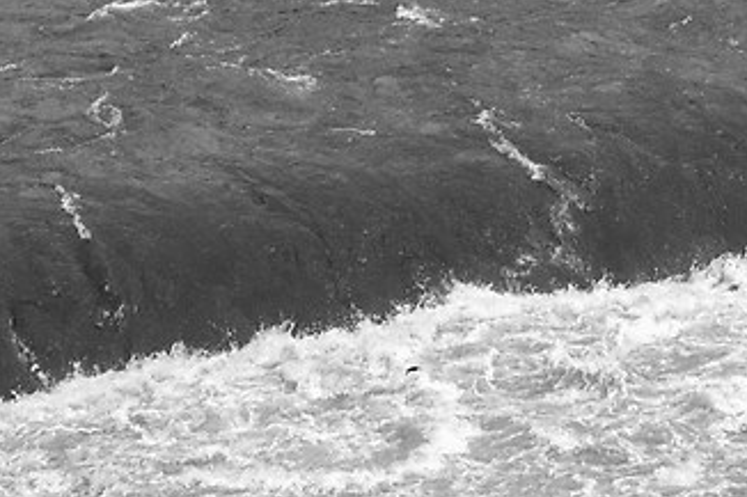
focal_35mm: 210
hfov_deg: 9.7
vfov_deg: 6.4
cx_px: 857
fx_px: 4348
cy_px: -475
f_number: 7.1
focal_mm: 19
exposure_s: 1/400
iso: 200
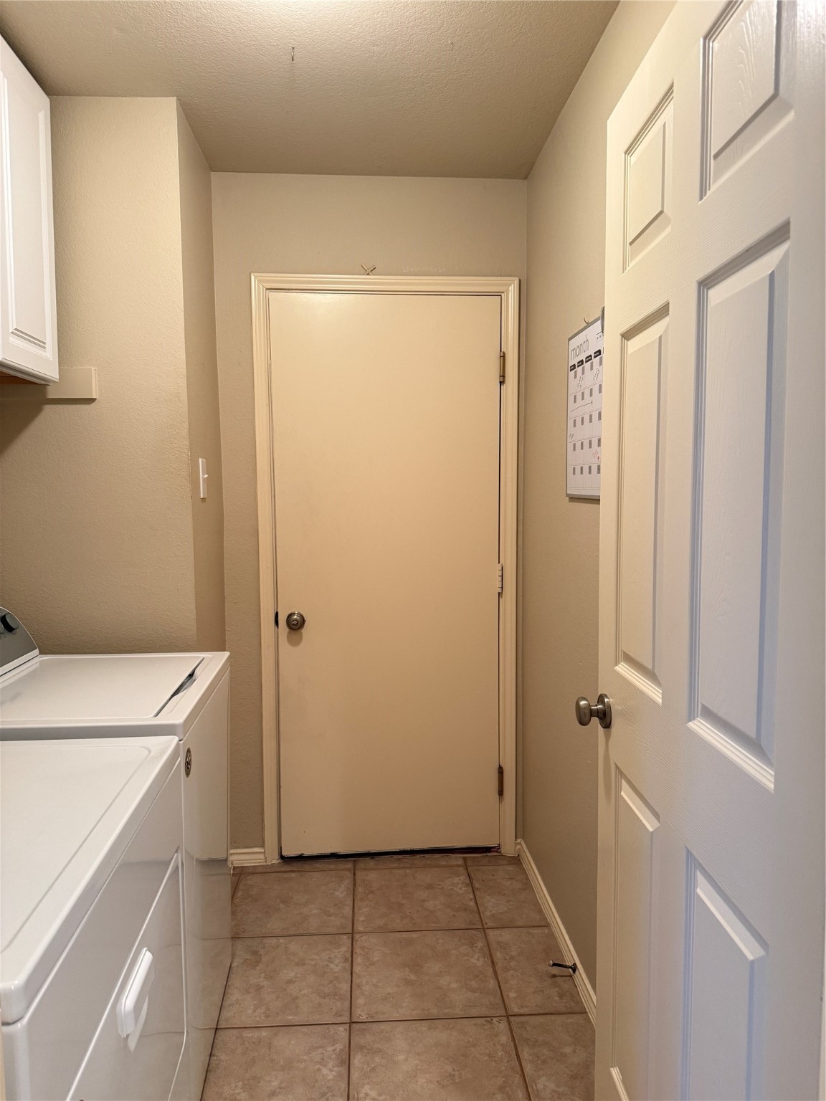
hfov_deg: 56.8
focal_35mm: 24
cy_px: 550
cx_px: 413
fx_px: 764
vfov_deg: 71.6
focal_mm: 6.76
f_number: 1.78
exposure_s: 1/60
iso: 250
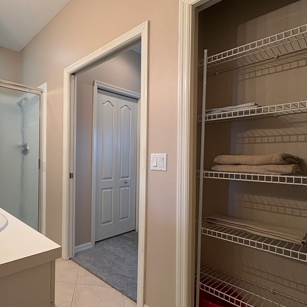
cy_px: 159
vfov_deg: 72.1
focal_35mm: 21
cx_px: 65
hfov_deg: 66.1
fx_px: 211
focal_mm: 2.22
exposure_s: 1/60
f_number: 2.2
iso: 160
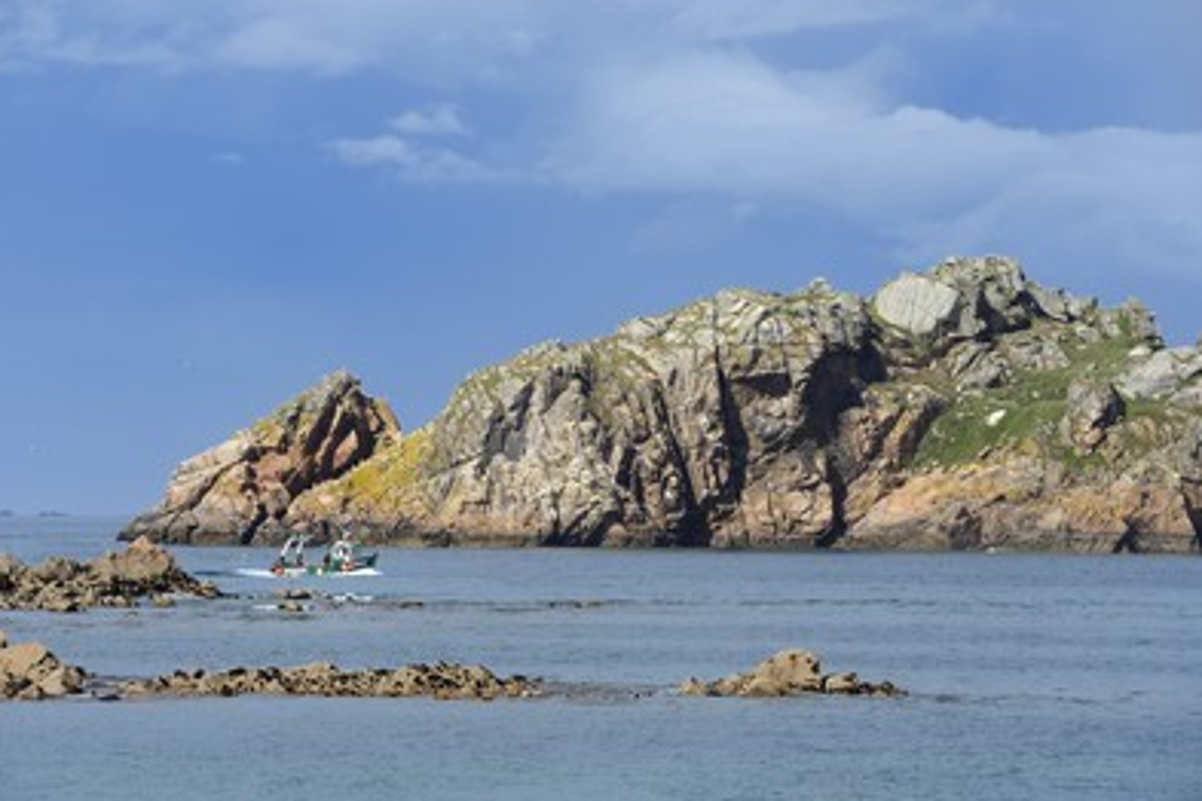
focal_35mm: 214
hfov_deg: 9.6
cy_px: 416
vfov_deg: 6.4
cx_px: 575
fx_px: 7145
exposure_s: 1/320
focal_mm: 200
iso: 200
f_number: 11
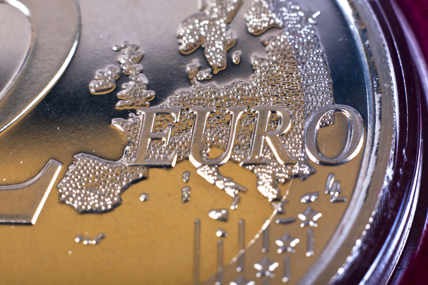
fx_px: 891
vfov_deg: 18.1
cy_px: 142
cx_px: 214
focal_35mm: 75
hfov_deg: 27.0
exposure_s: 1/200
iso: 200
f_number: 11
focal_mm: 50
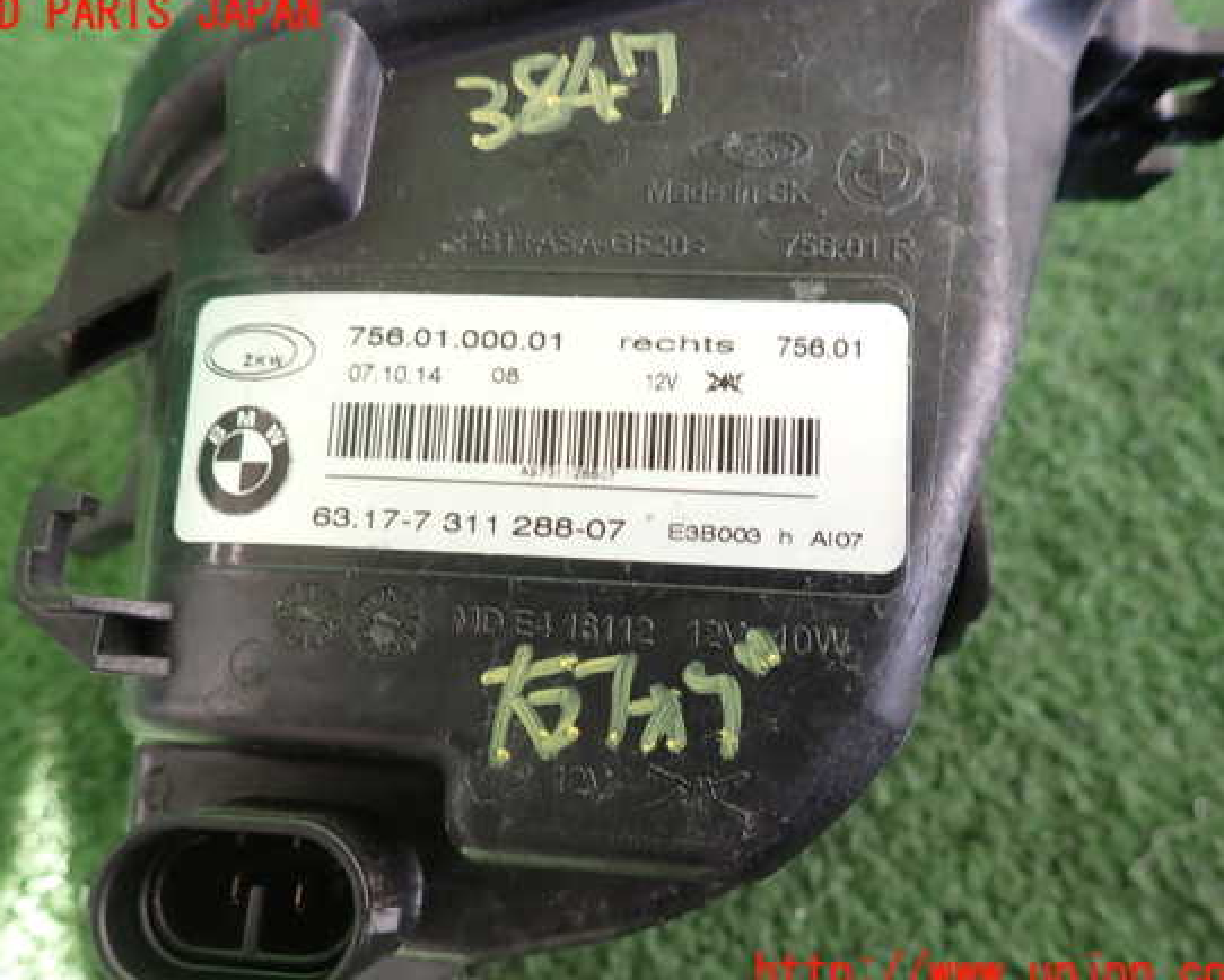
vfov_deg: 53.2
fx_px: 978
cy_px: 495
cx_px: 587
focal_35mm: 27
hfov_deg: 64.0
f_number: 2
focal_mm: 4.5
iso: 160
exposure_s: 1/60
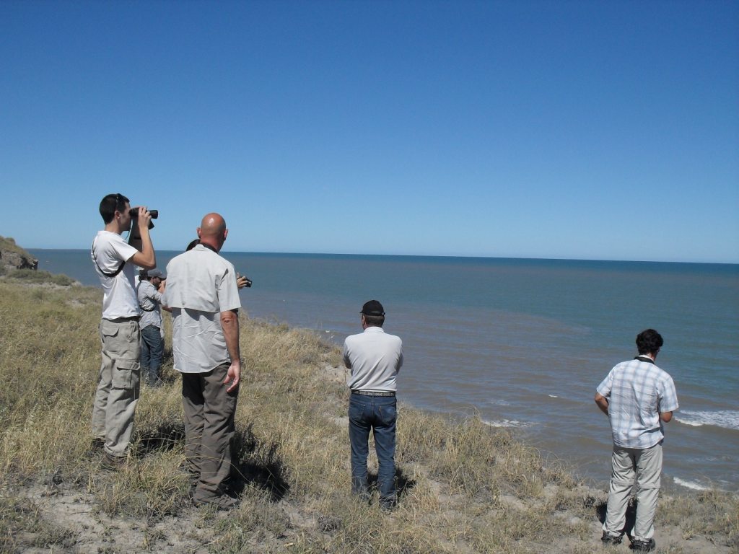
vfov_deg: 37.7
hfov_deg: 49.0
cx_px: 370
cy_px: 277
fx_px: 811
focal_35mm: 38
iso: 80
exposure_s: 1/350
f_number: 8.3
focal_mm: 6.3
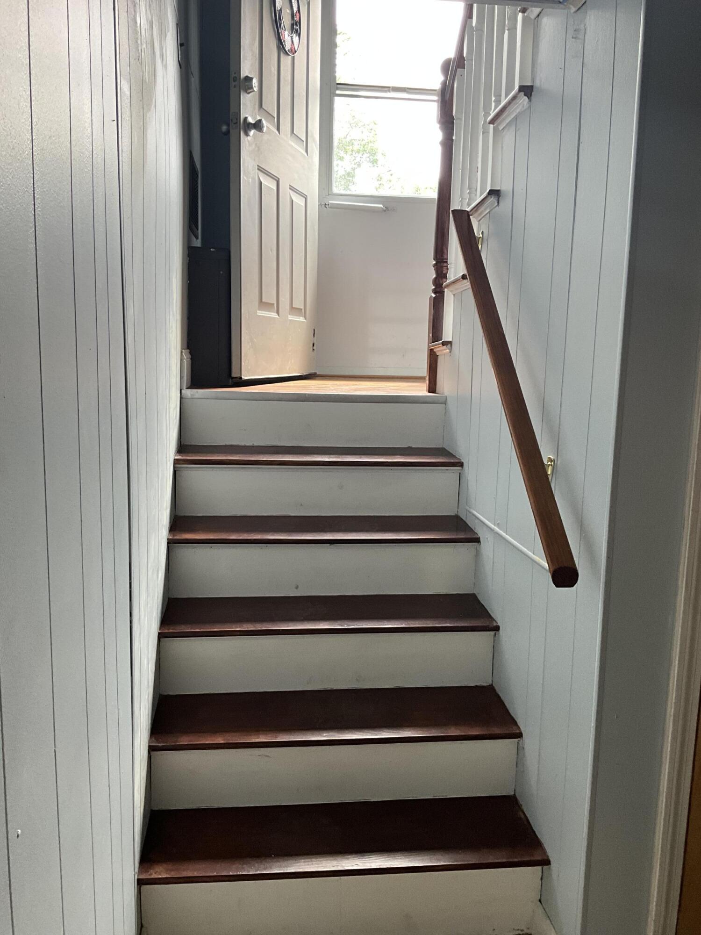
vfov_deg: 61.7
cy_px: 468
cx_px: 350
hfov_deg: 48.2
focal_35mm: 29
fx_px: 783
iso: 64
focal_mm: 3
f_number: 1.8
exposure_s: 1/91
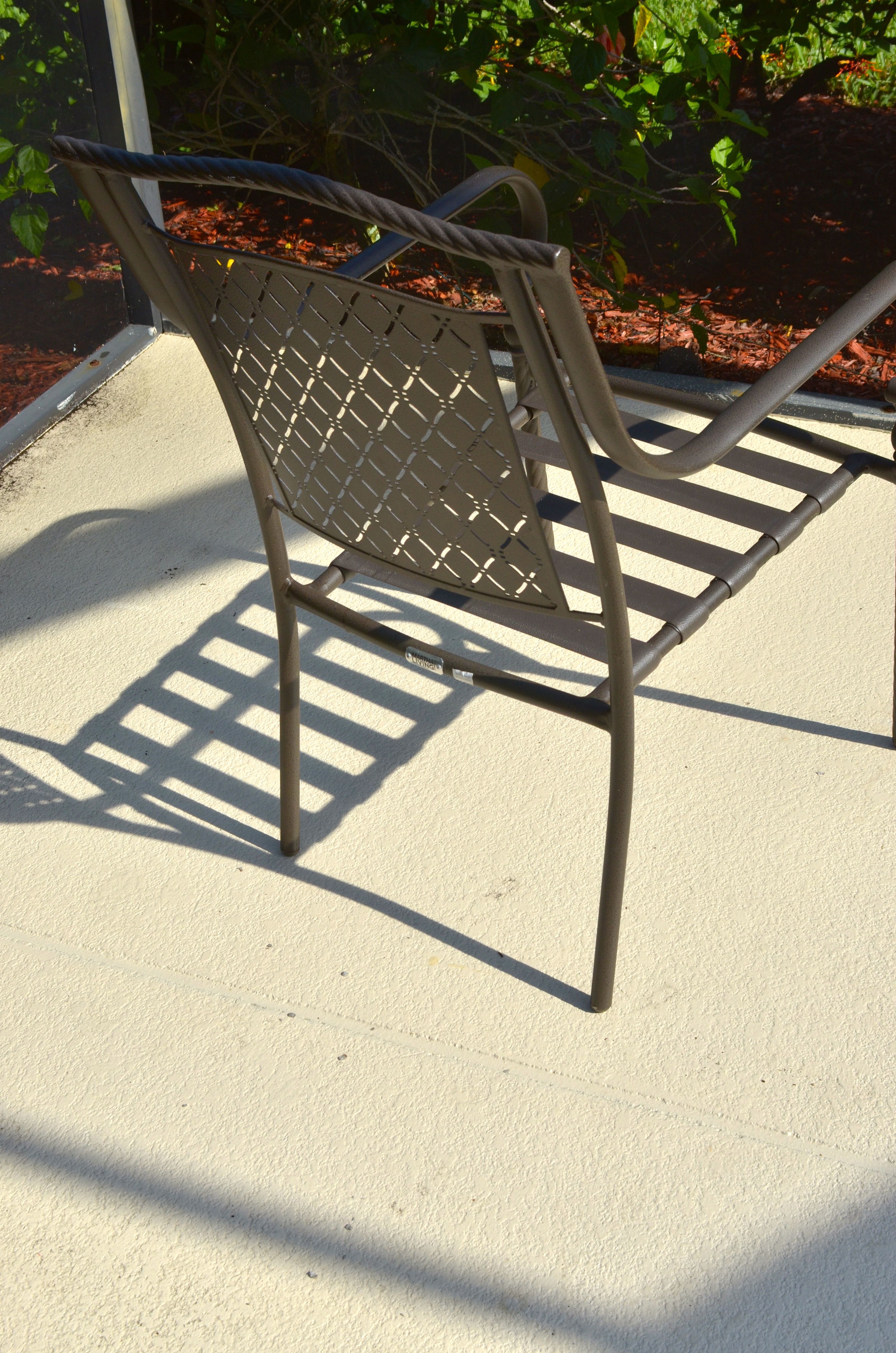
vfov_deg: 37.9
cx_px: 448
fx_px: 1969
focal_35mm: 52
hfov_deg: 25.6
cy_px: 676
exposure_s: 1/320
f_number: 10
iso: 200
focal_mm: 35
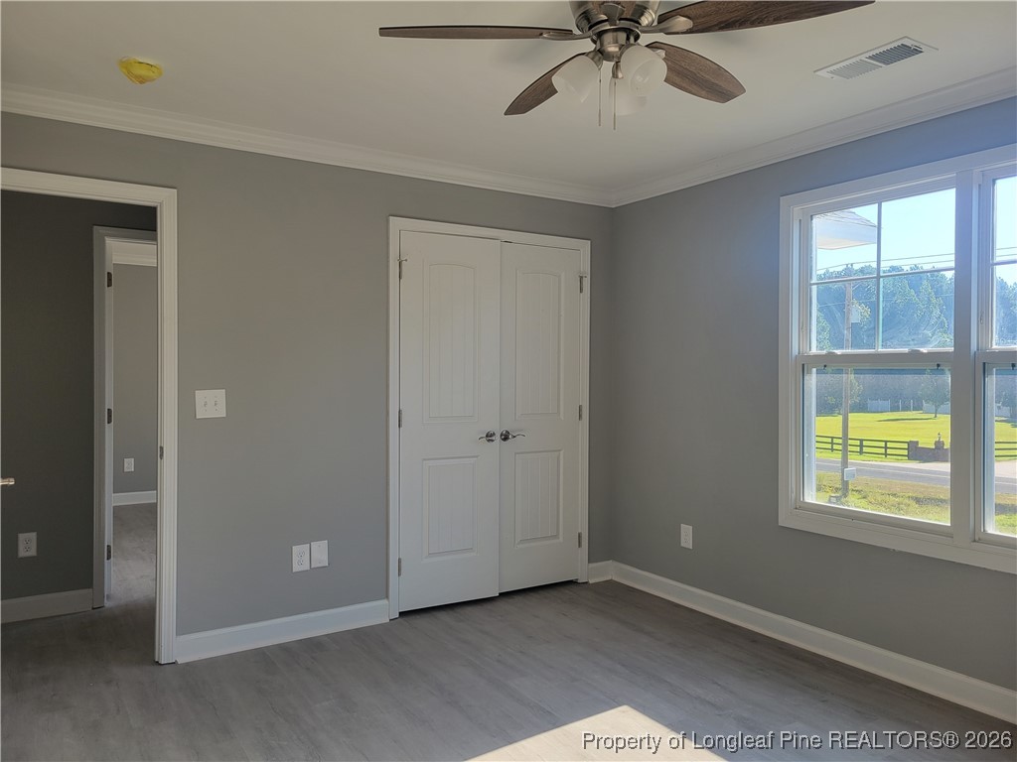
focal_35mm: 26
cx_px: 508
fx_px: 764
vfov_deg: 53.1
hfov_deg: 67.3
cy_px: 381
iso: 40
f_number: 1.8
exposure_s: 1/208
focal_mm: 5.4
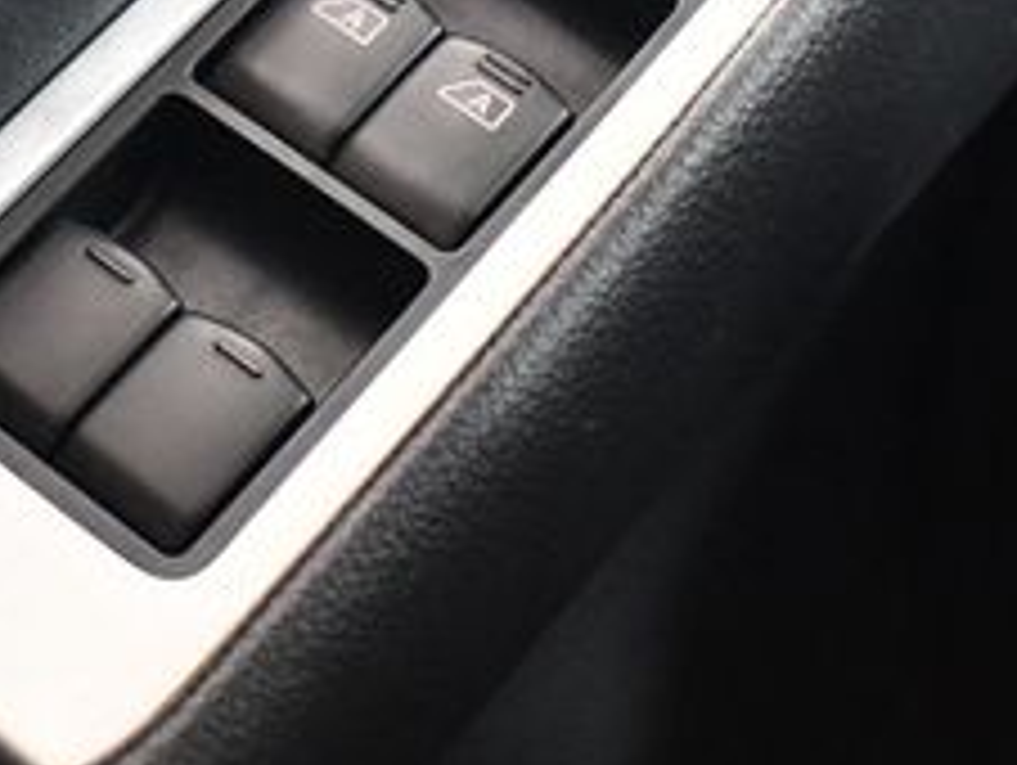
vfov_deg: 15.0
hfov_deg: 19.8
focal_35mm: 98
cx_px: 198
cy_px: 117
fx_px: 2882
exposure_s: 1/60
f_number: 3.5
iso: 5000
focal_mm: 18
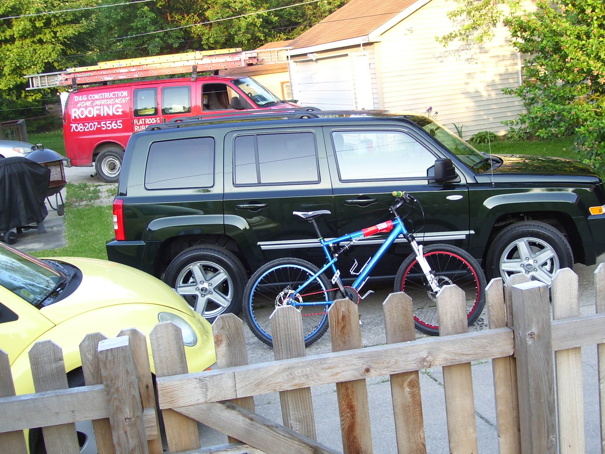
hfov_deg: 38.9
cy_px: 231
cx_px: 316
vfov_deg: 29.7
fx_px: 856
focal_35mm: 49
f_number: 3
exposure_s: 1/90
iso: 80
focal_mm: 7.6
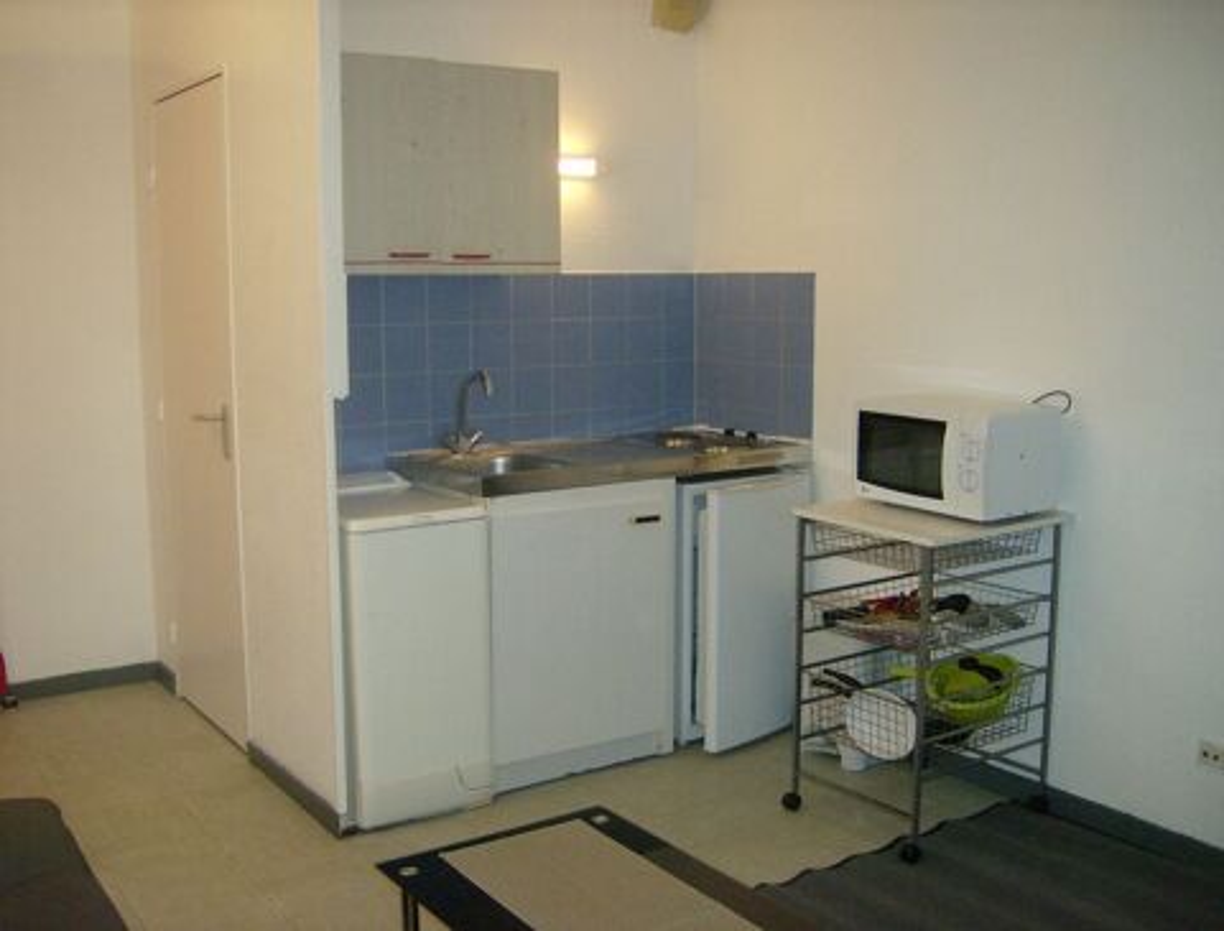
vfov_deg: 40.0
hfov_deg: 51.1
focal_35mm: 36
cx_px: 612
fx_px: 1279
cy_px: 466
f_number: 2.8
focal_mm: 6
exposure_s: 1/60
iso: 200
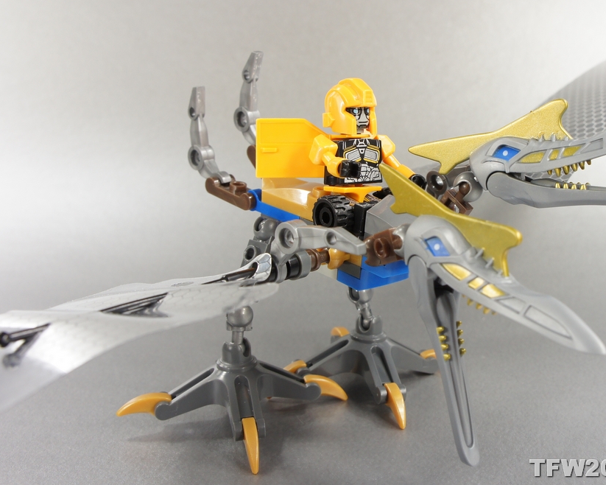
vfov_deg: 36.5
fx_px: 735
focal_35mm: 41
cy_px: 242
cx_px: 353
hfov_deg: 44.6
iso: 400
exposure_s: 1/60
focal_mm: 24
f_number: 8
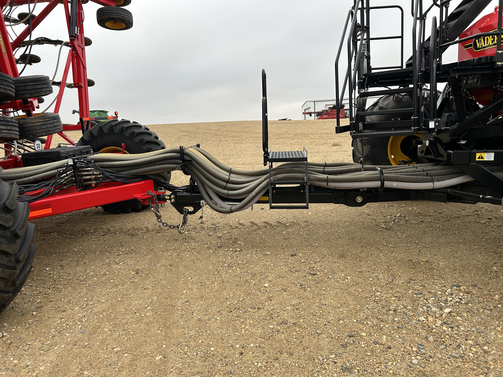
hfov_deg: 67.3
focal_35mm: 26
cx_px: 252
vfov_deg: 53.1
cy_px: 188
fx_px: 378
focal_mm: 5.7
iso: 50
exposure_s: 1/431
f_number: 1.5
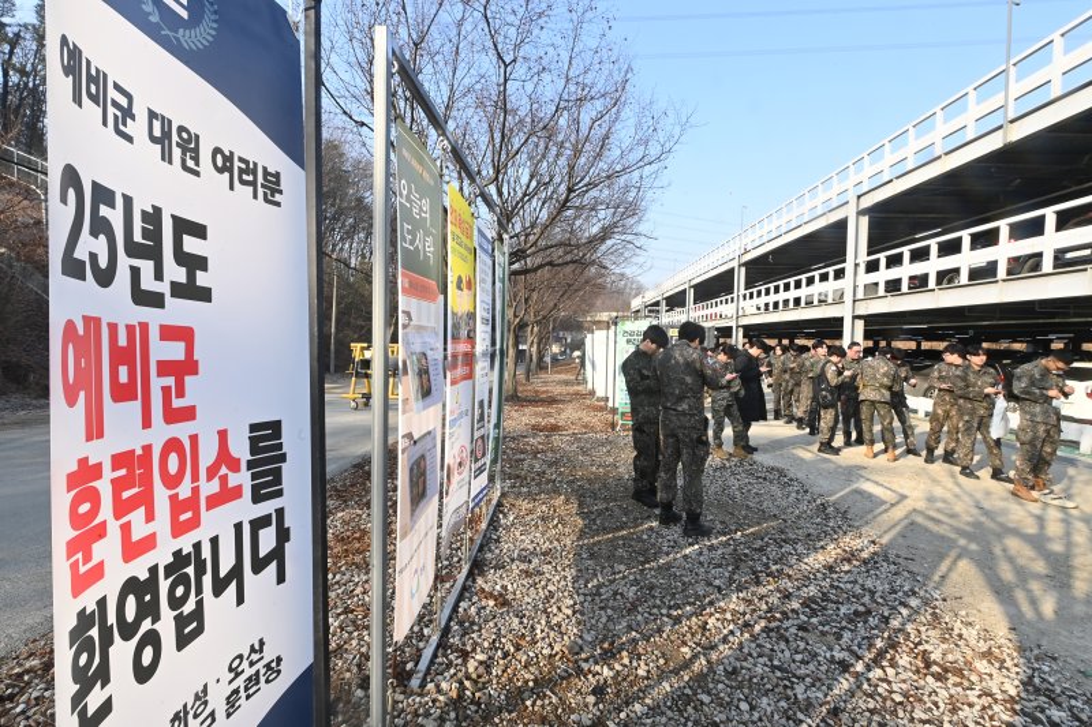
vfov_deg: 73.7
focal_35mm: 16
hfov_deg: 96.7
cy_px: 364
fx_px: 485
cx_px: 546
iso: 1250
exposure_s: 1/200
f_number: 20
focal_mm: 16
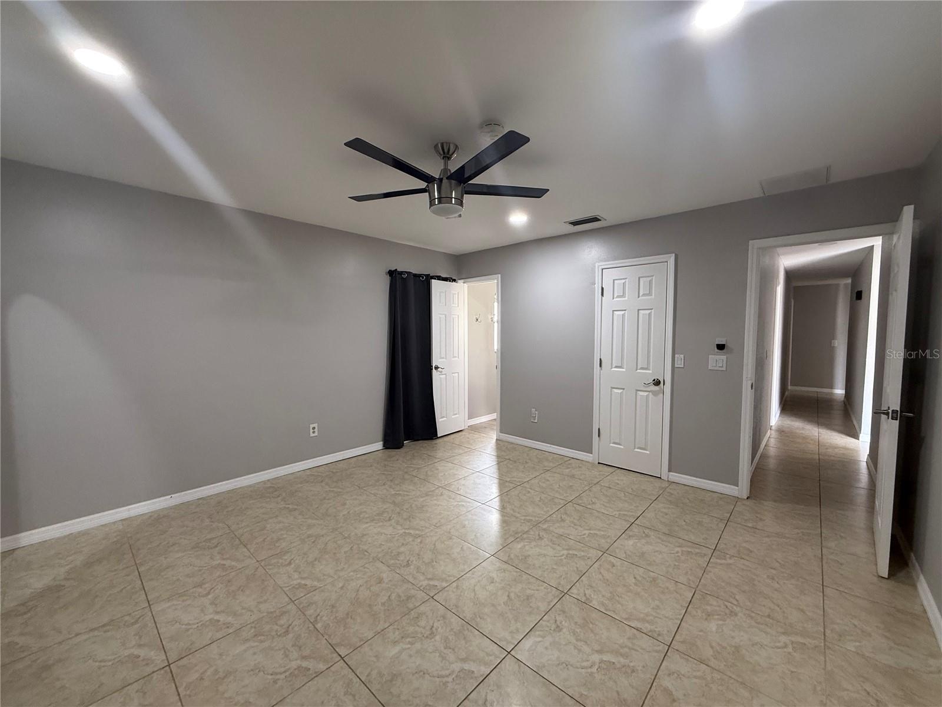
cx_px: 471
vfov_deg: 85.7
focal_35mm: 14
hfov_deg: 102.1
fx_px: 381
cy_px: 354
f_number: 2.2
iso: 200
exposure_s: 1/60
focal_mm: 2.22
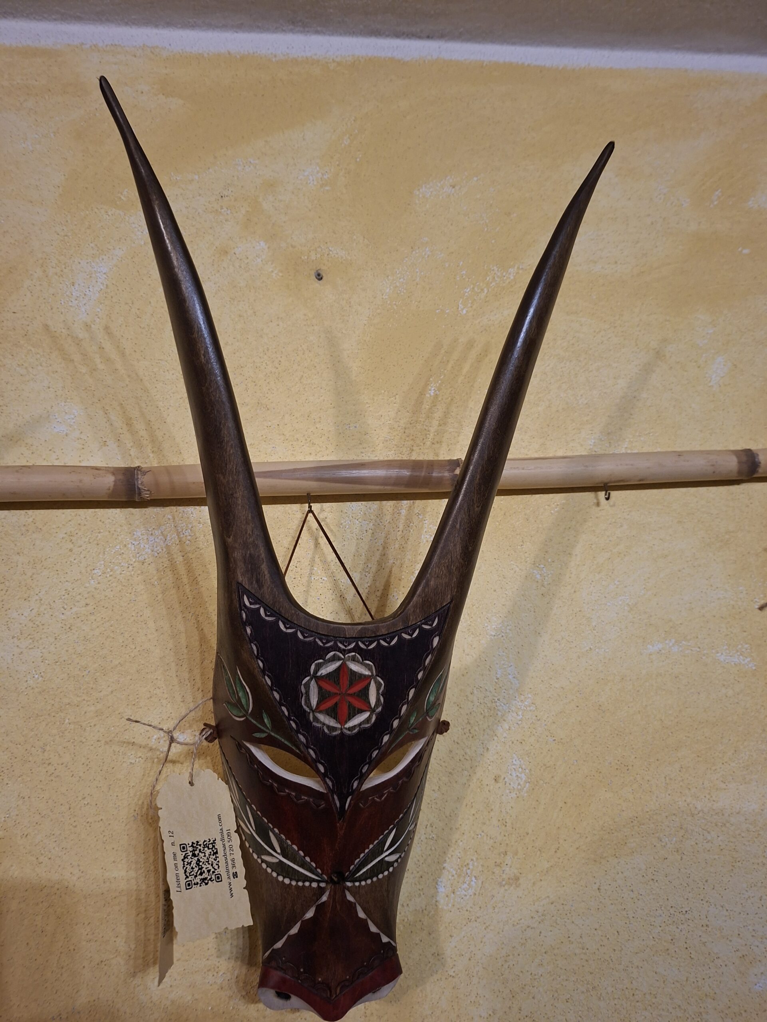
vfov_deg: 73.9
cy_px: 511
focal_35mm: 23
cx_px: 384
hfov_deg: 58.9
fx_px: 679
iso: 400
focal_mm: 5.54
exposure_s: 1/33
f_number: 1.8
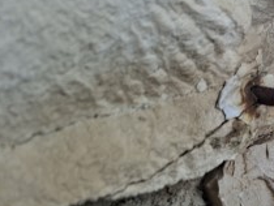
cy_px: 95
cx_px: 412
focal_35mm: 70
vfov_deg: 21.0
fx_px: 555
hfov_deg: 22.6
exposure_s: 1/157
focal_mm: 5.54
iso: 50
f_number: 1.8
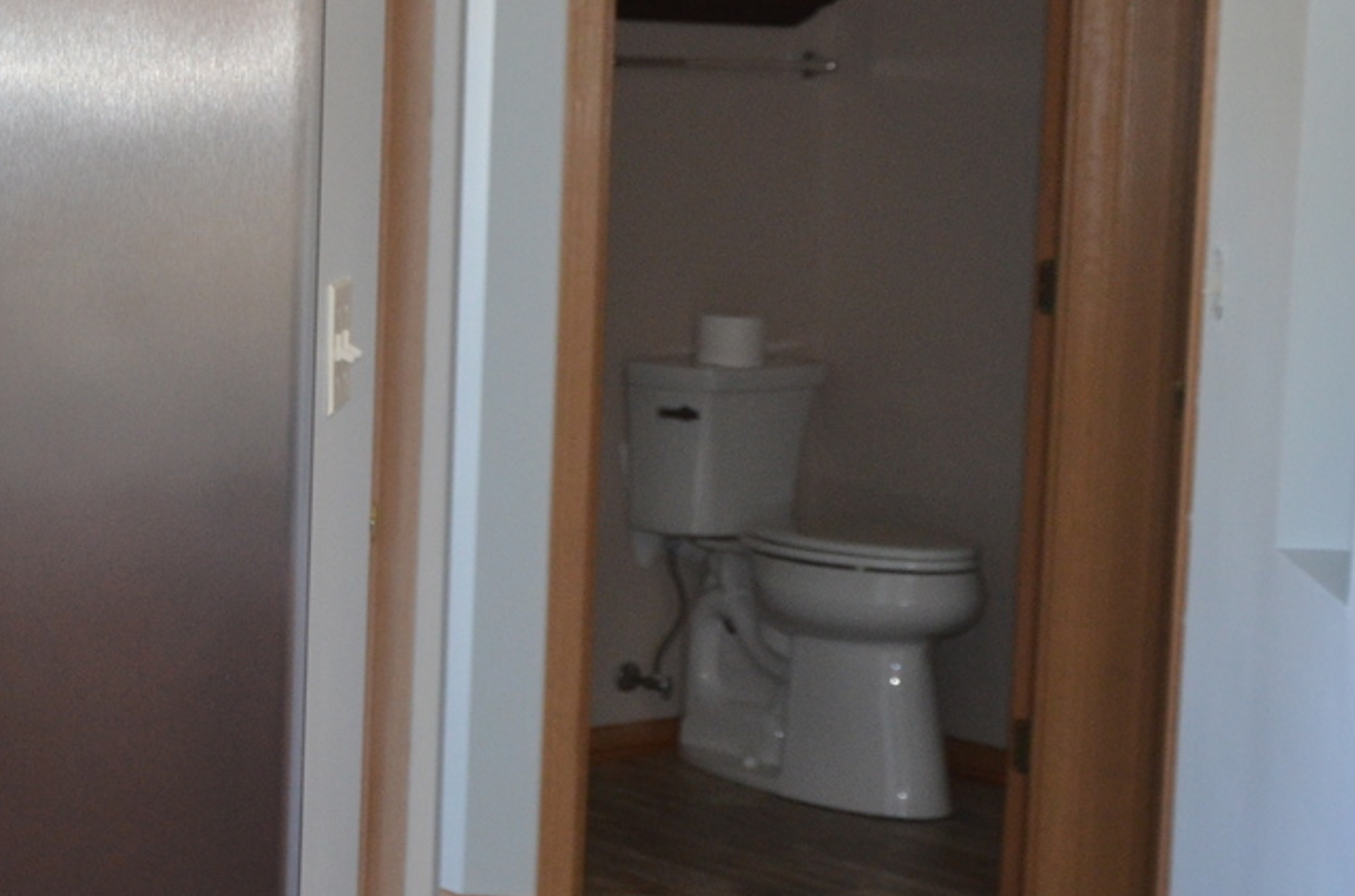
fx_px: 3154
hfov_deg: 22.7
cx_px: -166
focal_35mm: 84
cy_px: 416
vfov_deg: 16.2
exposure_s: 1/60
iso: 800
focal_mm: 22
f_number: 3.8
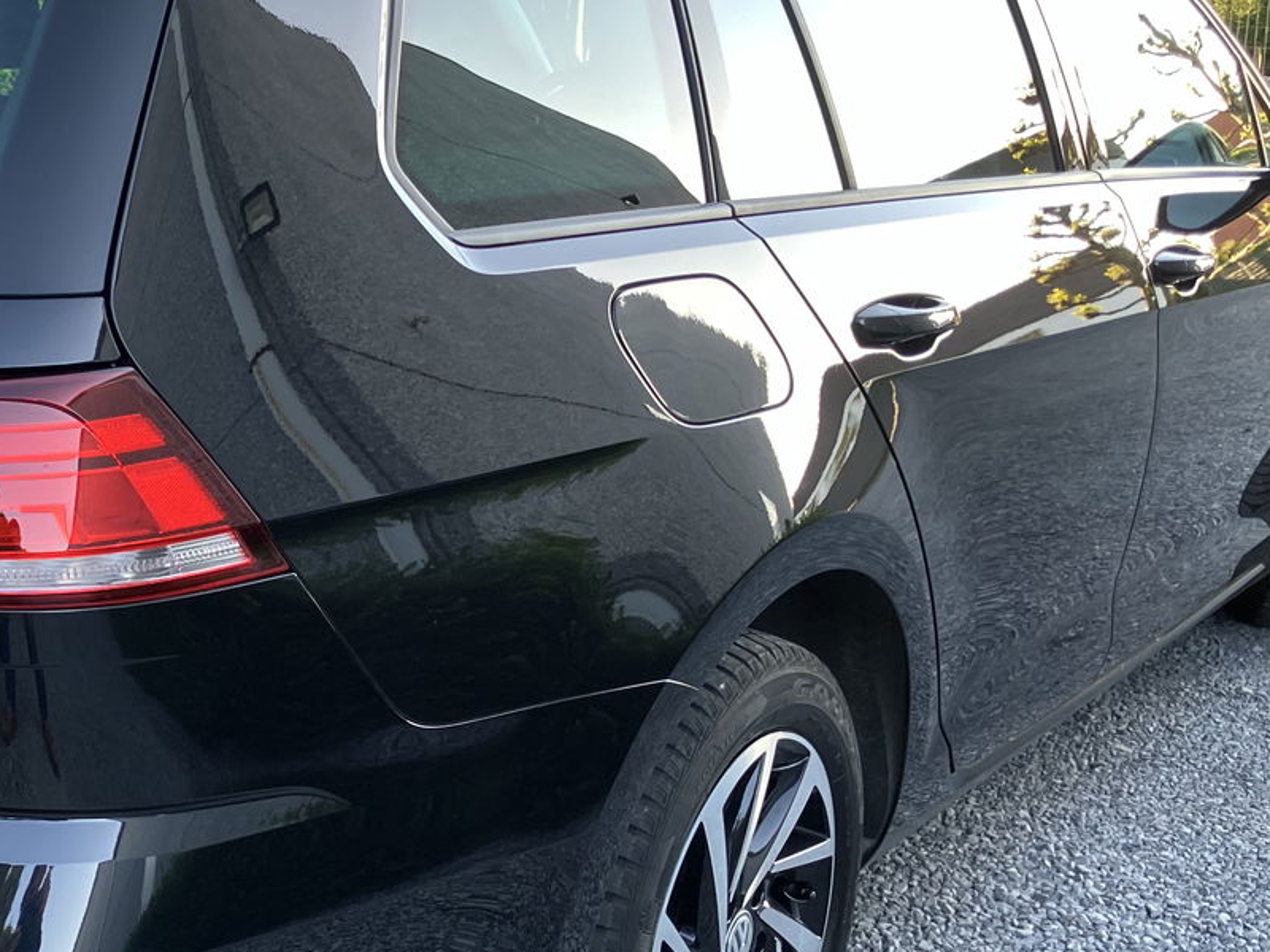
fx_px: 2055
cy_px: 657
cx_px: 246
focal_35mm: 56
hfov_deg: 33.3
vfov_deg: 25.9
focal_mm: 3.99
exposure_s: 1/103
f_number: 1.8
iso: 80
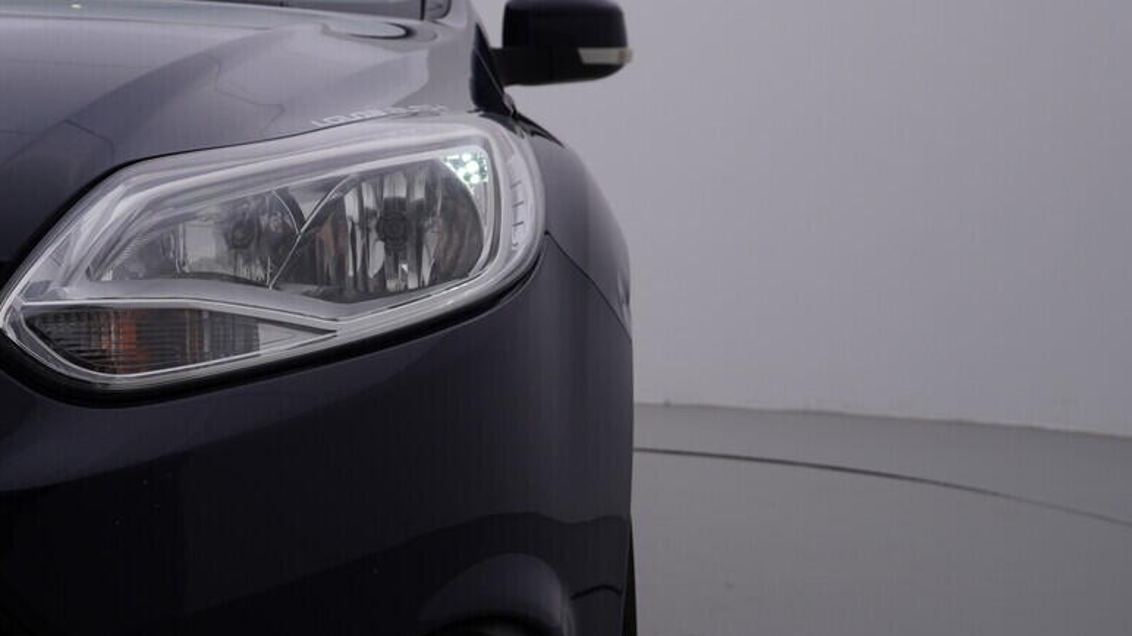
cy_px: 393
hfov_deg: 41.2
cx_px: 465
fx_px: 1501
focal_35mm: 50
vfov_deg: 23.9
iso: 125
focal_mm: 24
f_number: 5.6
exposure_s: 1/160
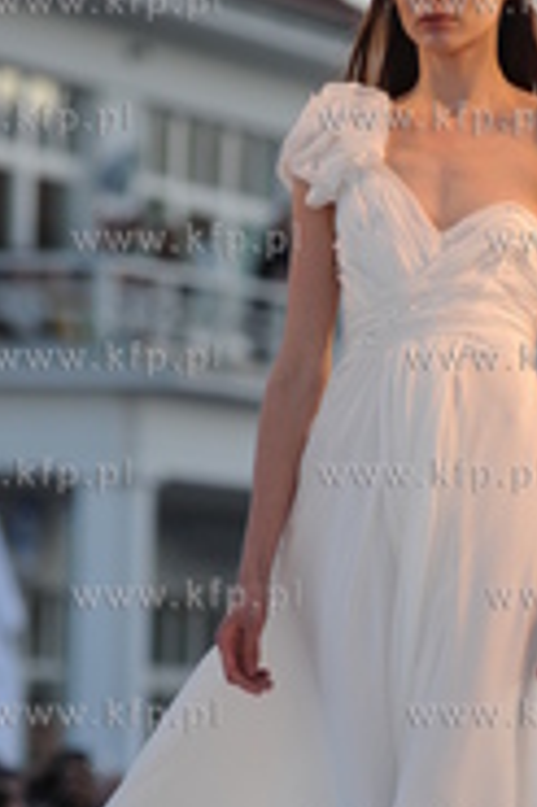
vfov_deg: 6.2
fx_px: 7509
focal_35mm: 335
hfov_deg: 4.1
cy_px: 589
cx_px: 463
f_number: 4
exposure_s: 1/1250
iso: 400
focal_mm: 155
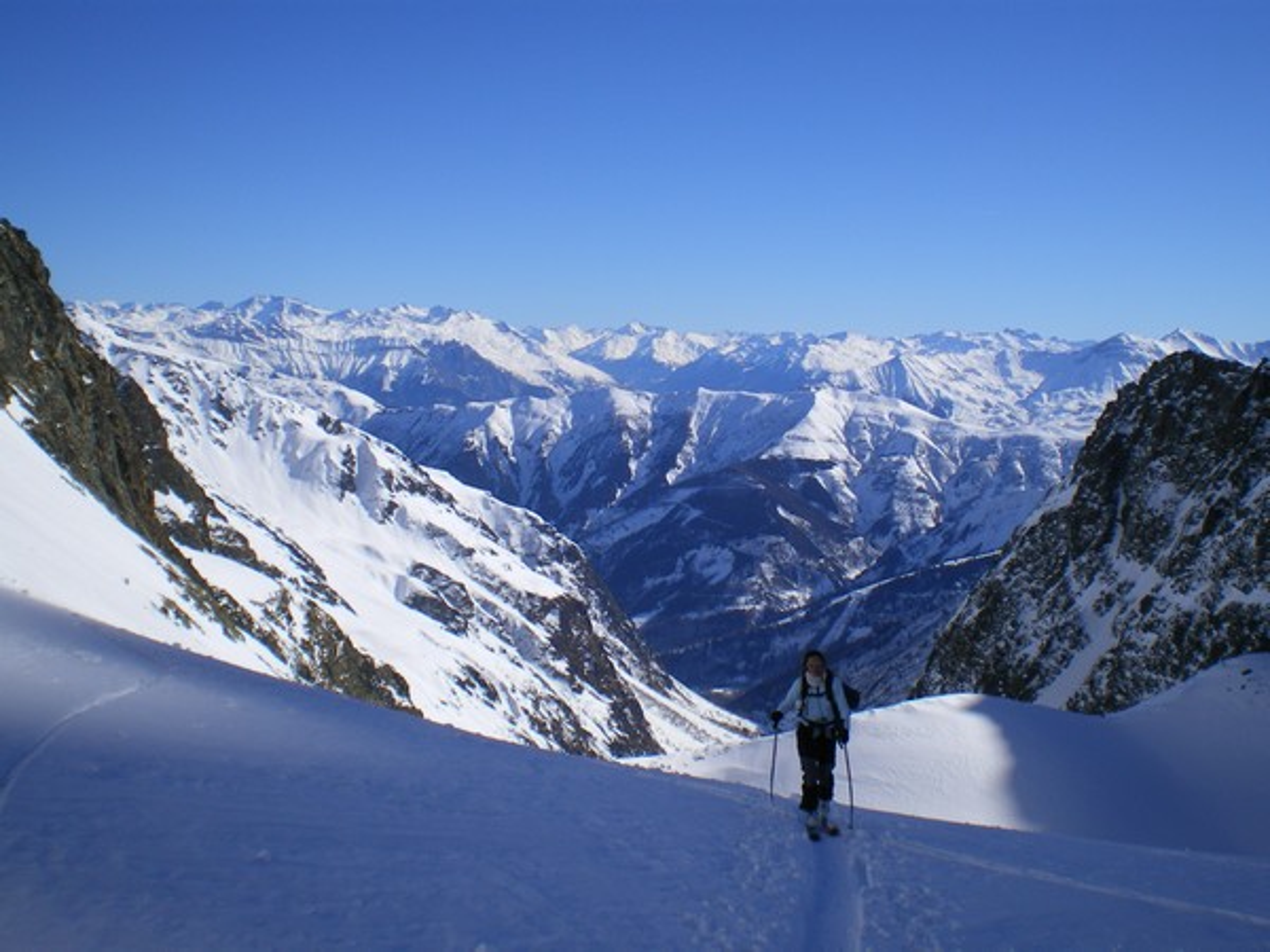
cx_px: 635
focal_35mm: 38
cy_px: 476
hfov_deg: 49.0
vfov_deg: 37.7
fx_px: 1394
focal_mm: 6.3
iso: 64
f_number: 4.6
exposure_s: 1/800
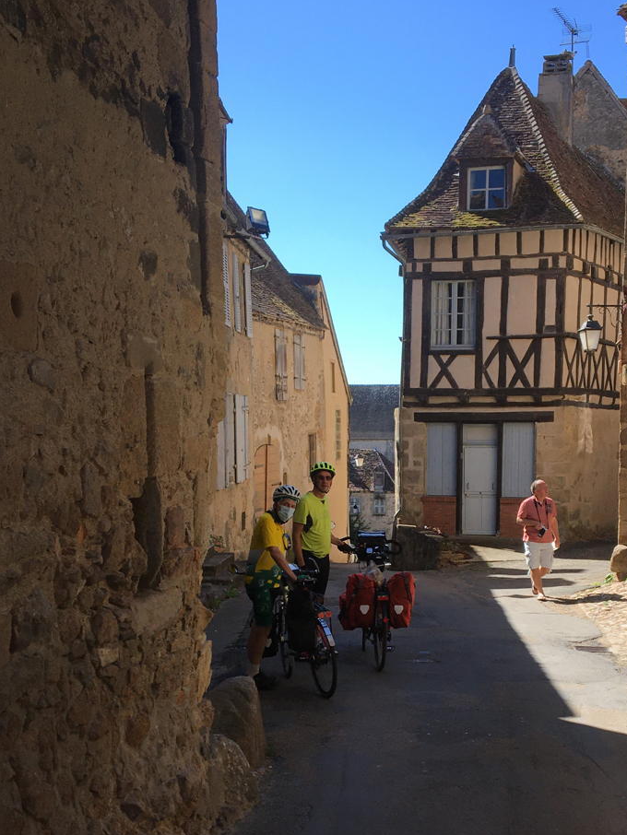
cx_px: 400
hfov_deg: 30.1
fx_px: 1159
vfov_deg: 39.1
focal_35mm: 48
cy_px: 570
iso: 25
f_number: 2.2
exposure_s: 1/761
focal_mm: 4.15
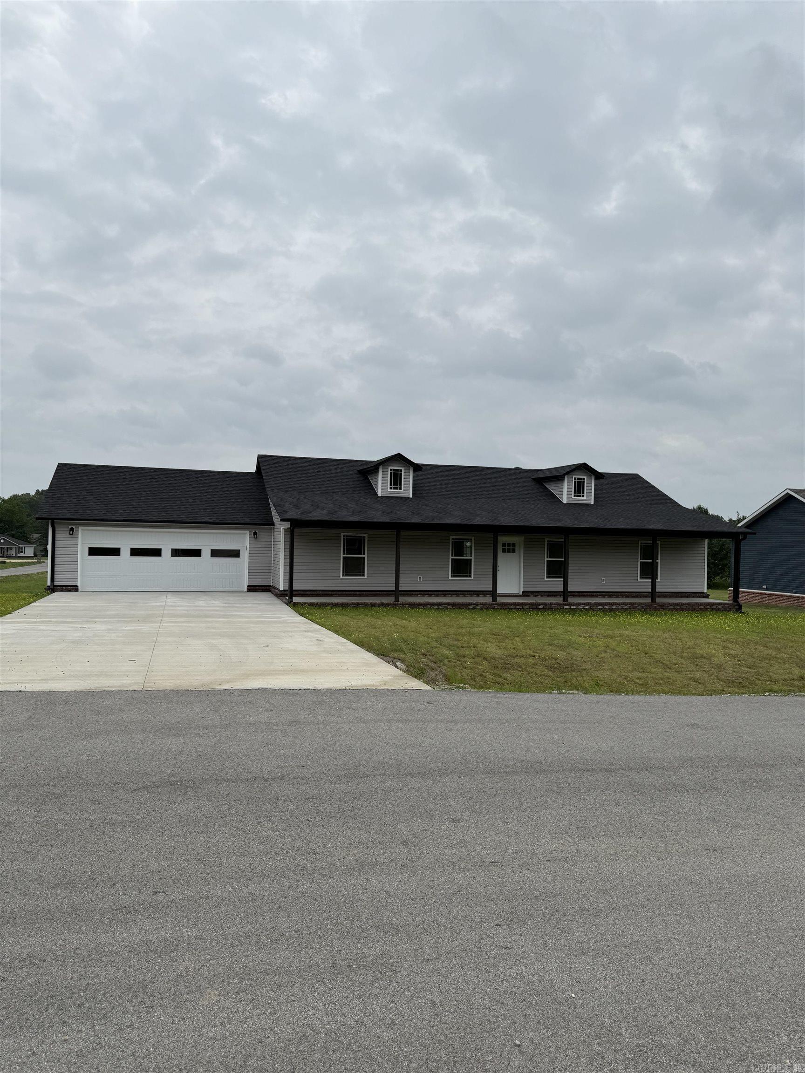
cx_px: 402
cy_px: 536
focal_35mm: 24
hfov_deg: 56.8
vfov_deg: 71.6
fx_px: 744
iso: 80
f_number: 1.78
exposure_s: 1/4167
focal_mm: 6.76
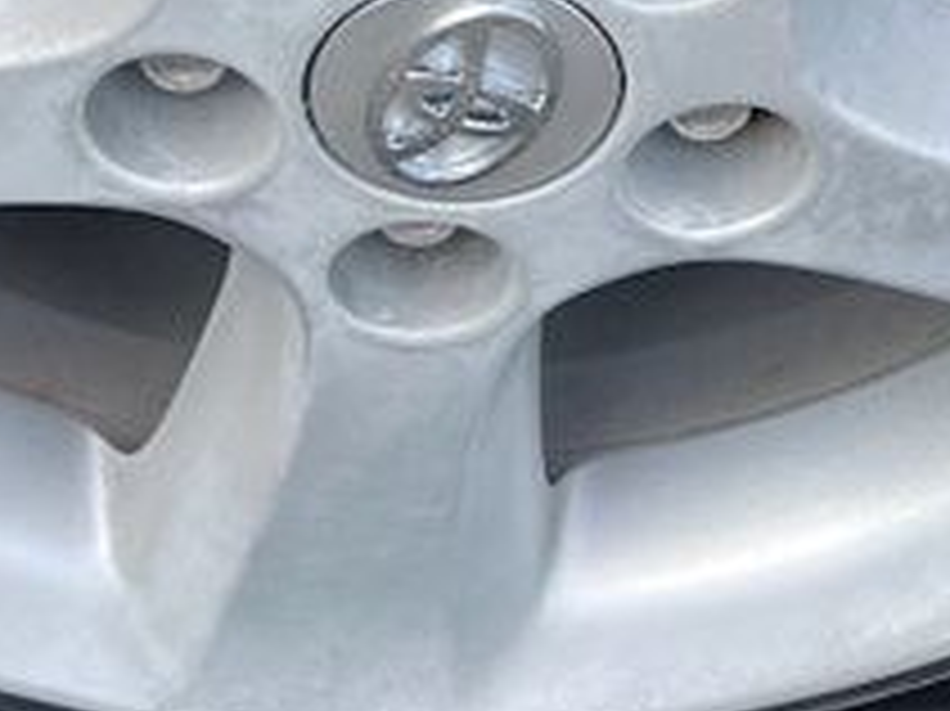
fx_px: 3456
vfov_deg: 11.1
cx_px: 459
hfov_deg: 15.7
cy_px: -486
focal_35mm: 126
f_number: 1.5
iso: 50
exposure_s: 1/887
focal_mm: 5.7
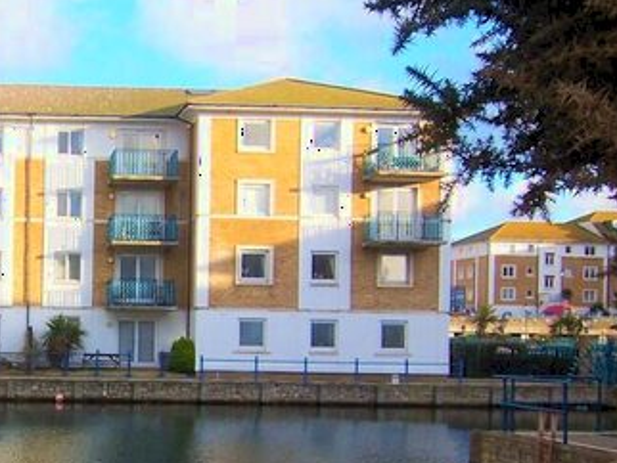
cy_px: 334
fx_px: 892
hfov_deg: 34.8
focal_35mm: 50
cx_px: 6
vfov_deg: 28.8
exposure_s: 1/320
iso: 64
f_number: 2.8
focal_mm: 3.8
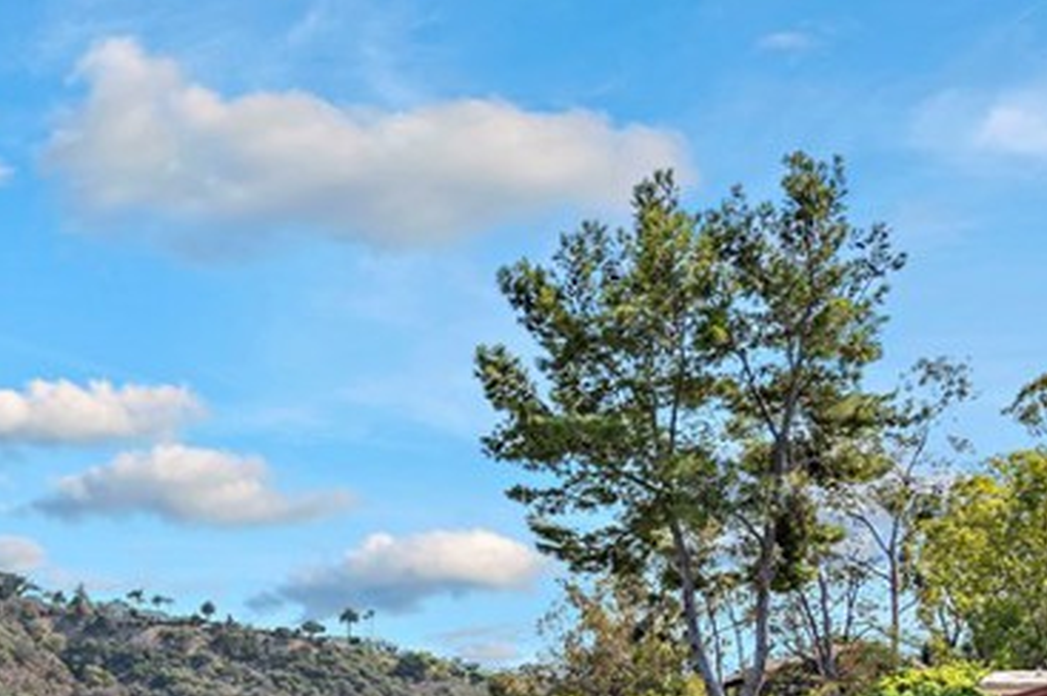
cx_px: -123
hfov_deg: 27.4
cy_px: 605
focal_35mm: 67
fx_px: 1947
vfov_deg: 19.9
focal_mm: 24
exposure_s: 1/4000
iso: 160
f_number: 7.1
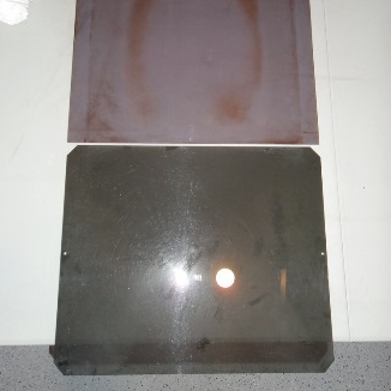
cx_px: 196
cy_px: 152
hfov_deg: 48.5
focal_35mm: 34
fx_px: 434
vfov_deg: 48.1
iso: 200
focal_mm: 5
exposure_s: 1/45
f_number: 3.4
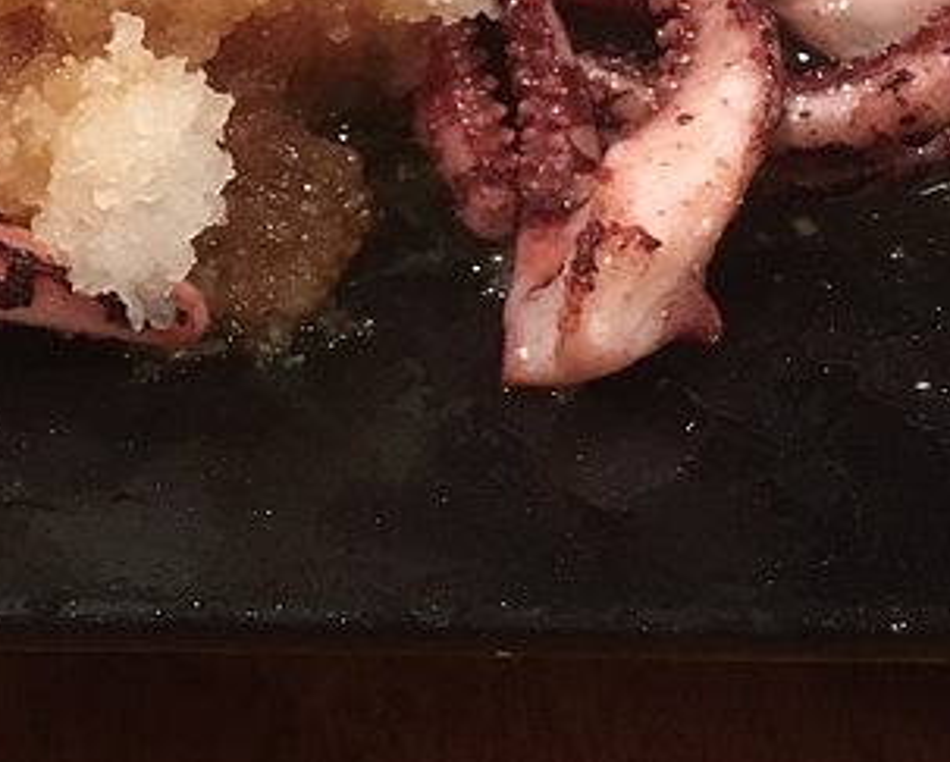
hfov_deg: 25.9
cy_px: 262
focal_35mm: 70
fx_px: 1970
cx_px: 22
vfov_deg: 21.8
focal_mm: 4.15
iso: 500
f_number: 2.2
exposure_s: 1/15
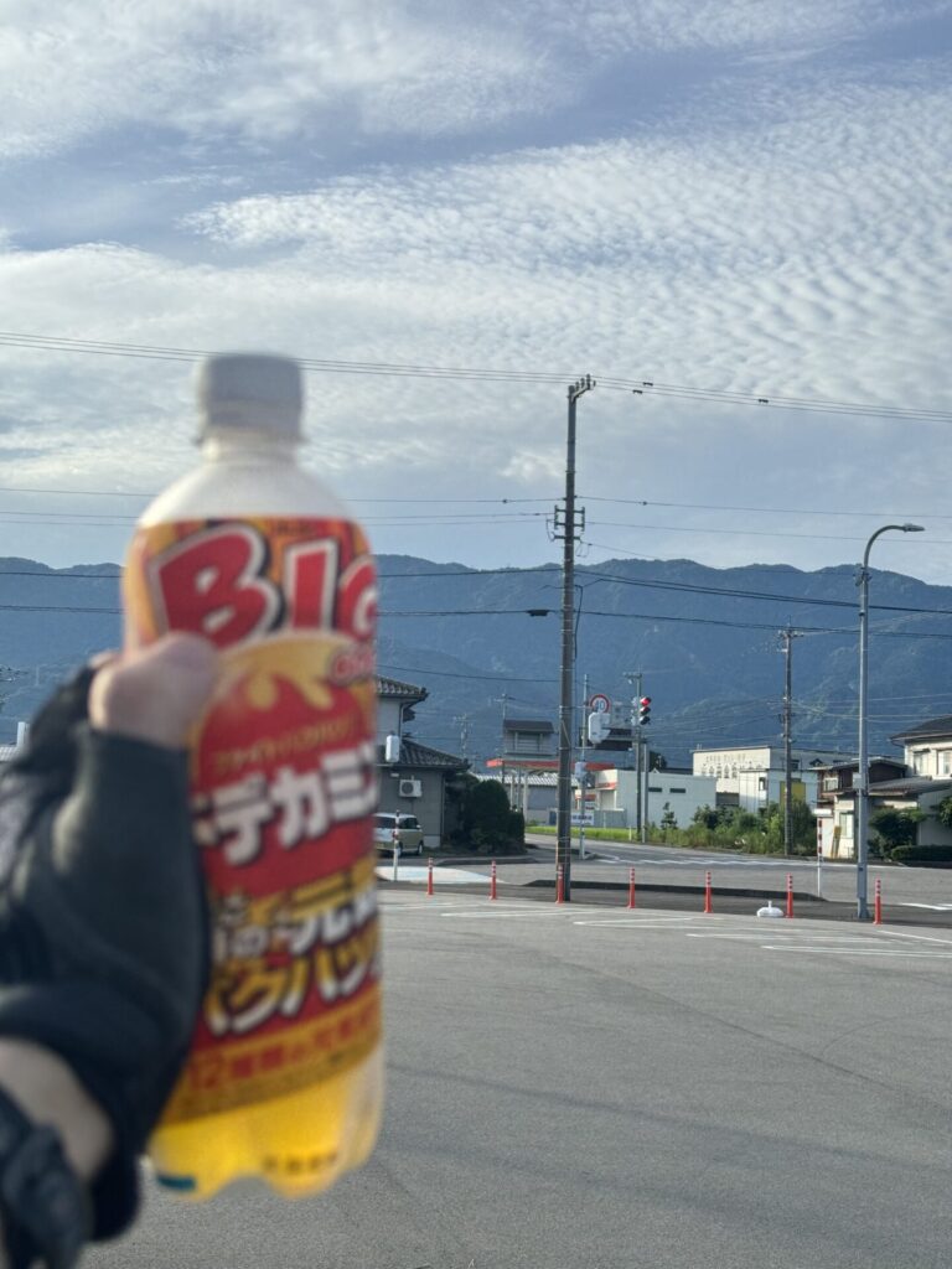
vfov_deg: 39.7
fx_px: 1760
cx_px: 476
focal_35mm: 48
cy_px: 634
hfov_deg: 30.3
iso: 64
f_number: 1.78
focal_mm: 6.76
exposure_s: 1/1984
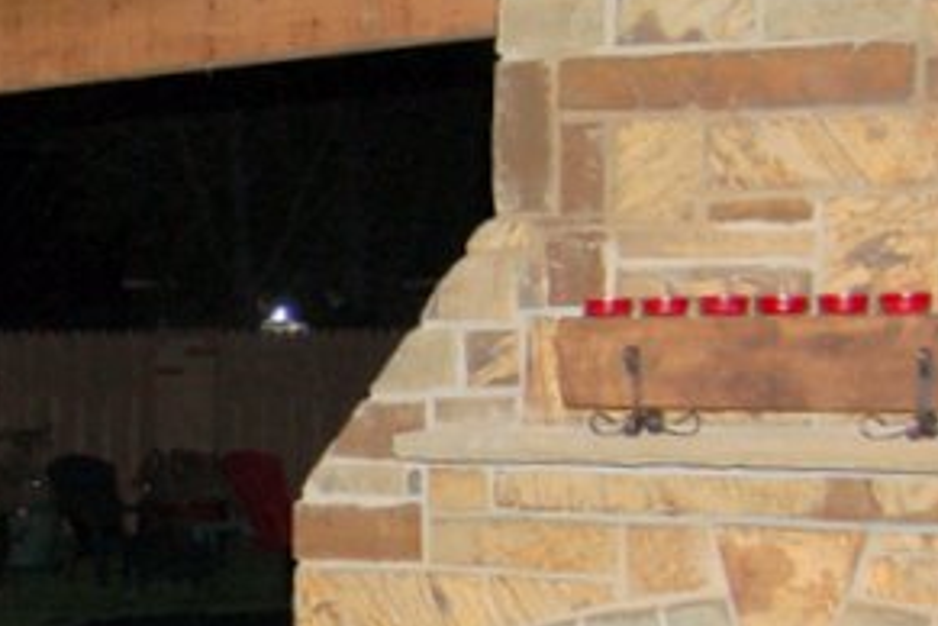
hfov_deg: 19.7
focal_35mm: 95
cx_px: -280
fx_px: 2475
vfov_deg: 14.3
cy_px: 566
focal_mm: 18
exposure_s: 1/60
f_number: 3.5
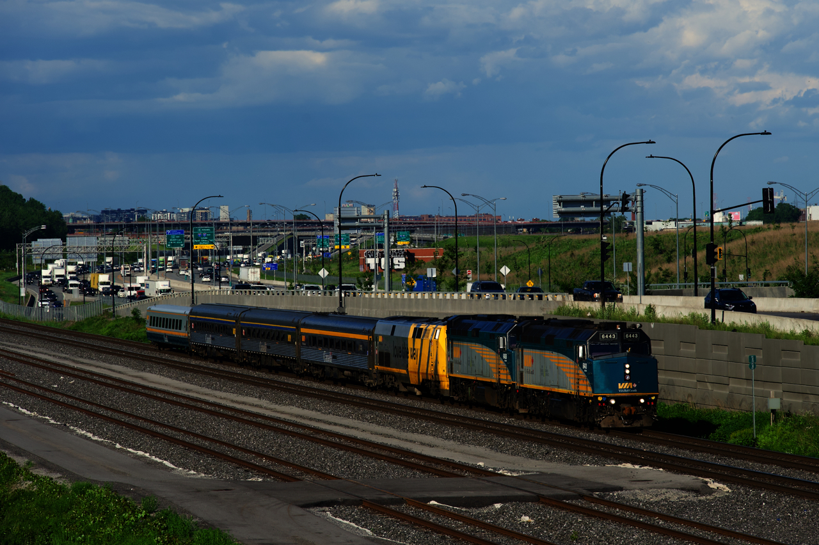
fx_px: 3297
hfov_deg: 14.2
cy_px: 272
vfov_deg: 9.5
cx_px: 410
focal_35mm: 145
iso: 200
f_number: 8
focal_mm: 145
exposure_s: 1/800
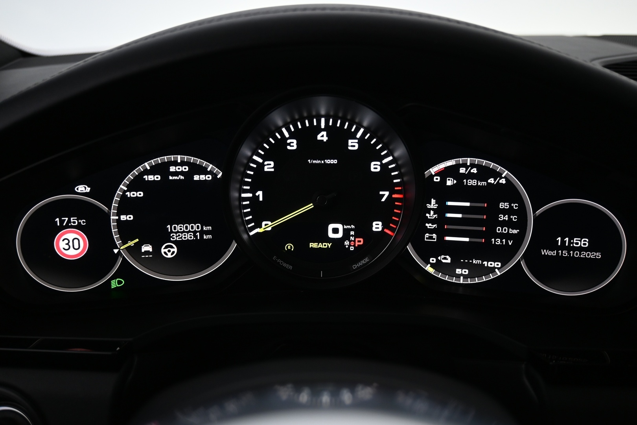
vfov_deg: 44.6
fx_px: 518
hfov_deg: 63.2
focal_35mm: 29
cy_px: 212
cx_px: 318
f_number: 3.8
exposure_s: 1/30
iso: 560
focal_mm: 19.5
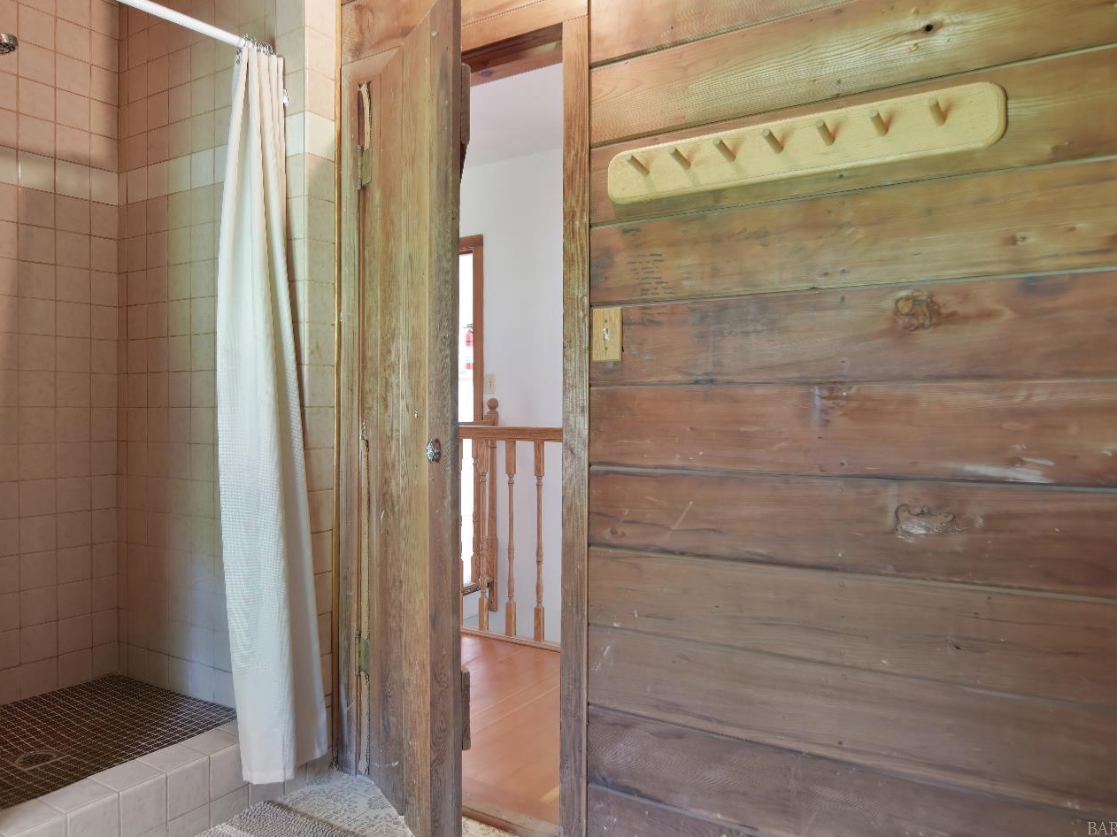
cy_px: 418
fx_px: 774
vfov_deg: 56.8
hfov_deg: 71.4
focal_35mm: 24
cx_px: 496
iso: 100
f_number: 2.8
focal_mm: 14
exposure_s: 1/2.5
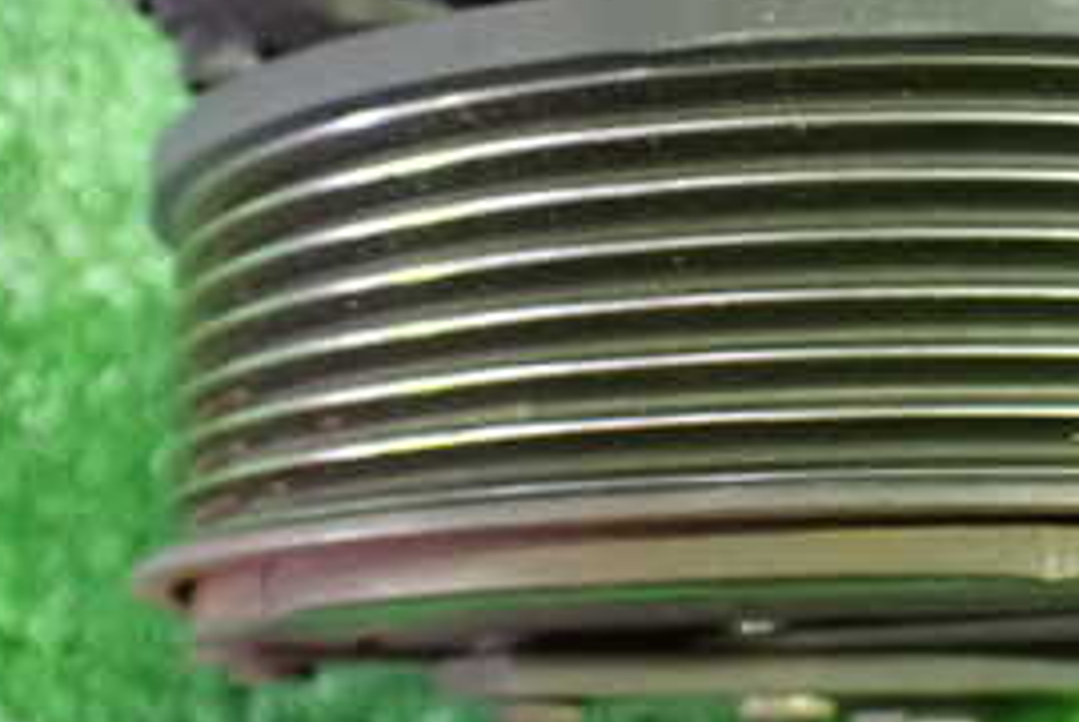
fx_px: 2640
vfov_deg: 15.5
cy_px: 229
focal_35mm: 88
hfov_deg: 22.6
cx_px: 951
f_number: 2.7
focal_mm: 6.83
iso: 1600
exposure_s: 1/20
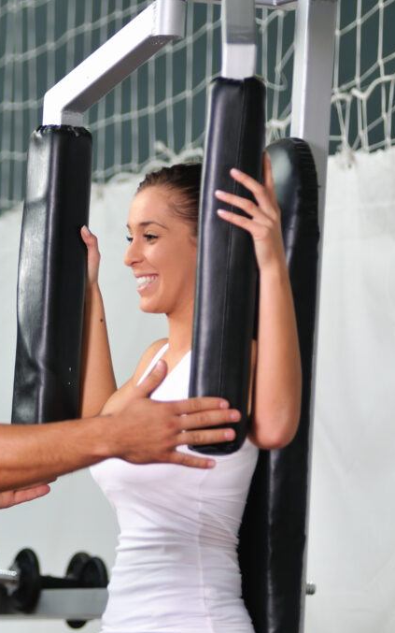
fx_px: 6164
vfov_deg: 5.9
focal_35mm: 358
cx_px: -13
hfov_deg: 3.7
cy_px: 317
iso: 200
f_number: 2.8
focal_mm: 155
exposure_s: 1/160
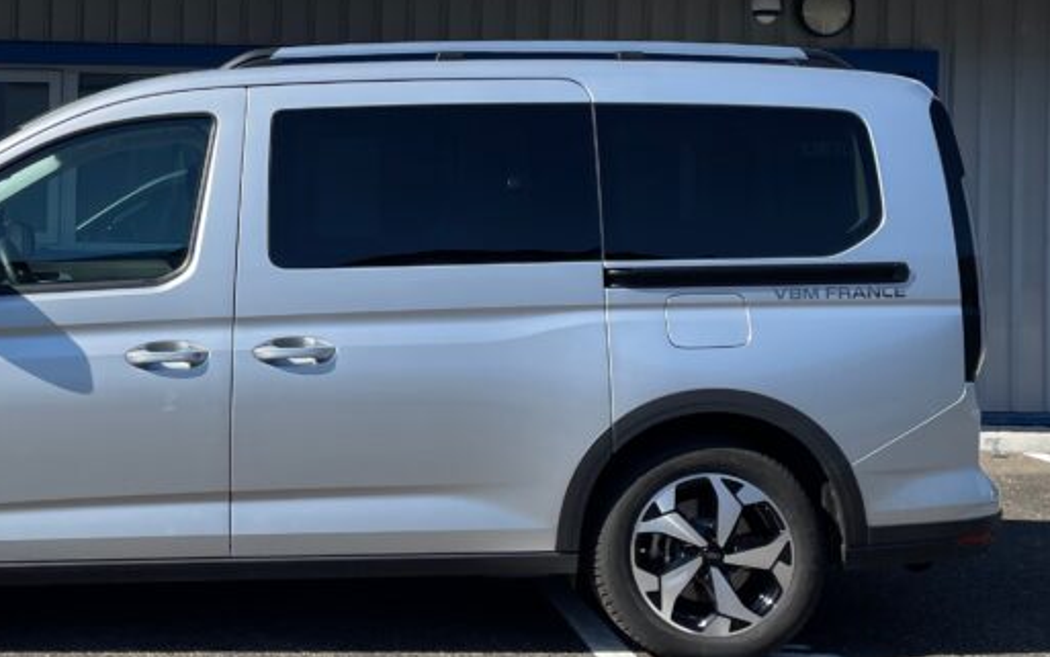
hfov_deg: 35.6
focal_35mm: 55
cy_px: 217
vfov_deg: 23.5
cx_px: 205
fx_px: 1574
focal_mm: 4.2
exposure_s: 1/2451
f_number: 1.6
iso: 32
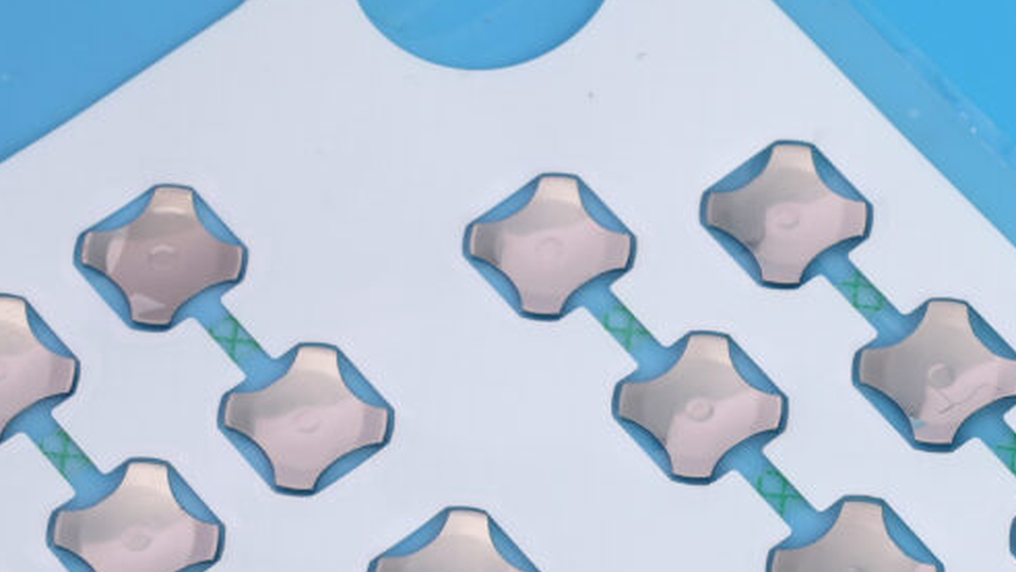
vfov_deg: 5.3
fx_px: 6171
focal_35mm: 229
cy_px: 464
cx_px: 684
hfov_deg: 9.4
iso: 80
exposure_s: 1/125
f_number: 11
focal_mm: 70
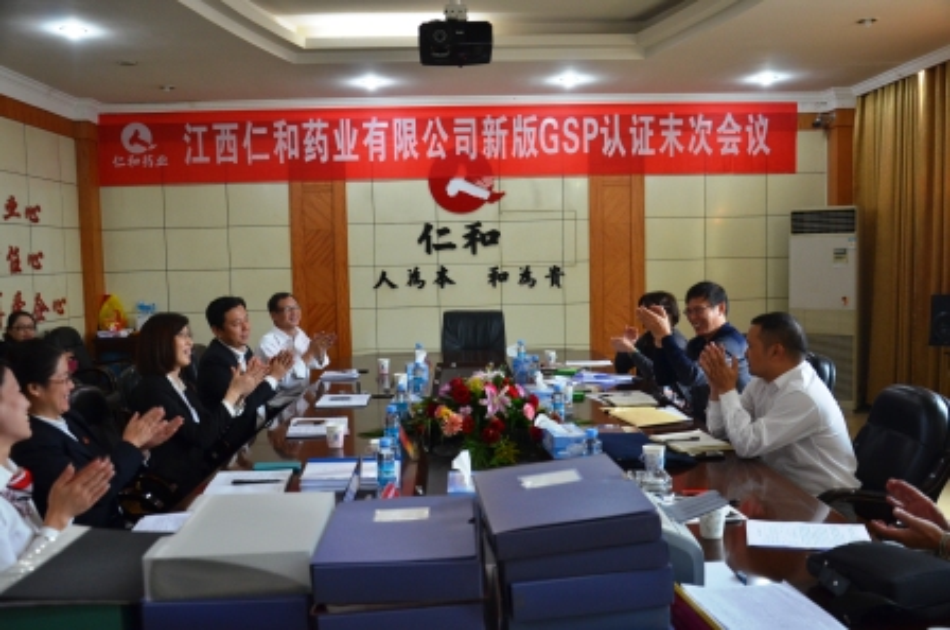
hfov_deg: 57.3
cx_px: 475
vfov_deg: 39.8
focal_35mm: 33
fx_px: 869
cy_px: 315
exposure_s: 1/60
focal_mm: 22
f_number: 4
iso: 720
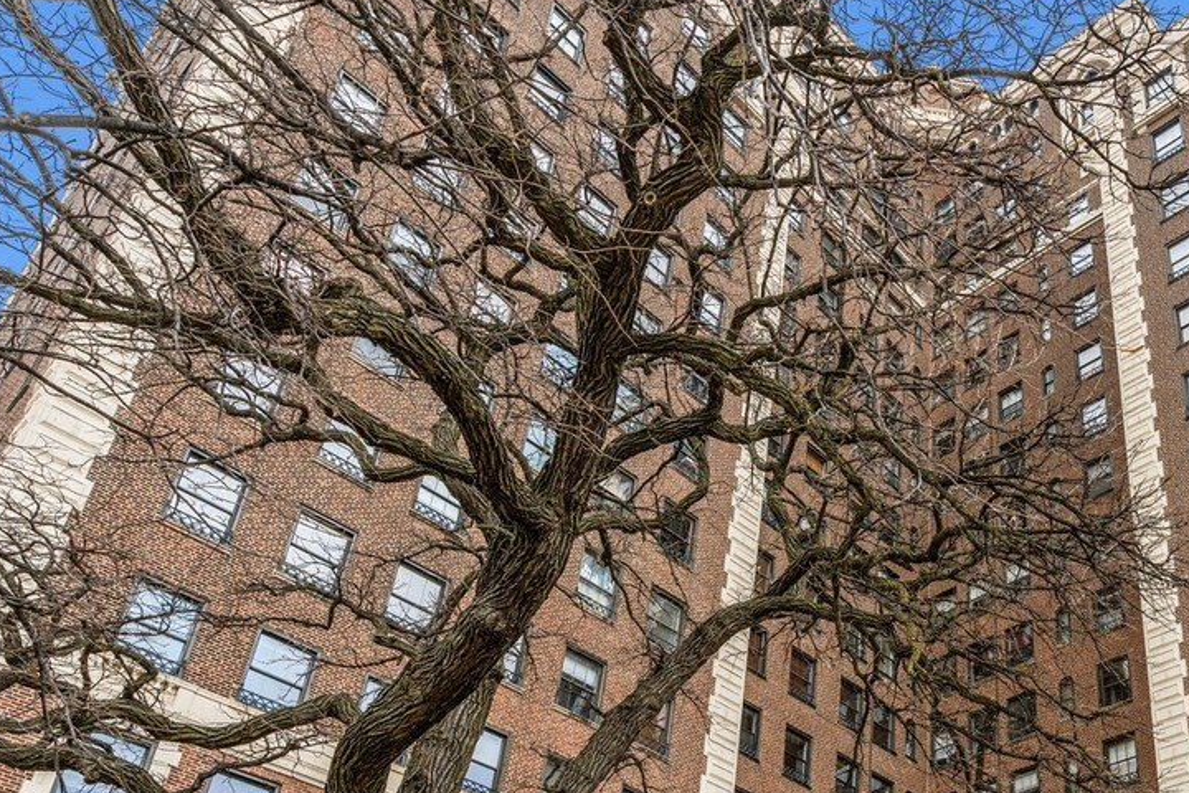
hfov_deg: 50.0
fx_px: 1189
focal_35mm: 36
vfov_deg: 34.4
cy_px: 742
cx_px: 950
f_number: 7.1
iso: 320
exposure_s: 1/160
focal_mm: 16
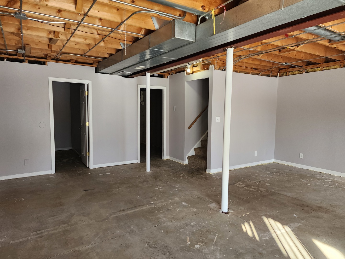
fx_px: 229
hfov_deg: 73.9
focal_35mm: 23
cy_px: 130
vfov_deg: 58.9
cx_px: 172
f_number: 1.8
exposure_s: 1/180
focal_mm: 6.4
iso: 200
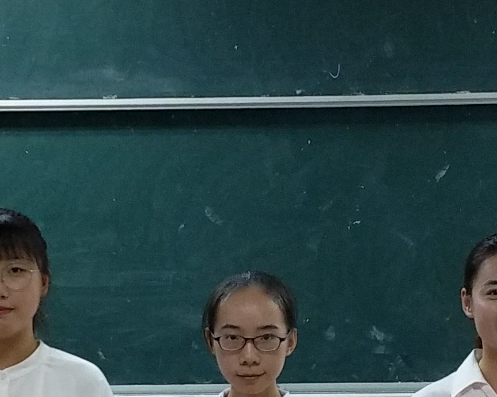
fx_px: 1676
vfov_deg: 13.4
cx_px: 325
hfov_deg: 16.8
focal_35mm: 114
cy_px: 346
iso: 200
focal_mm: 4.32
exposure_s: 1/50
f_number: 1.7
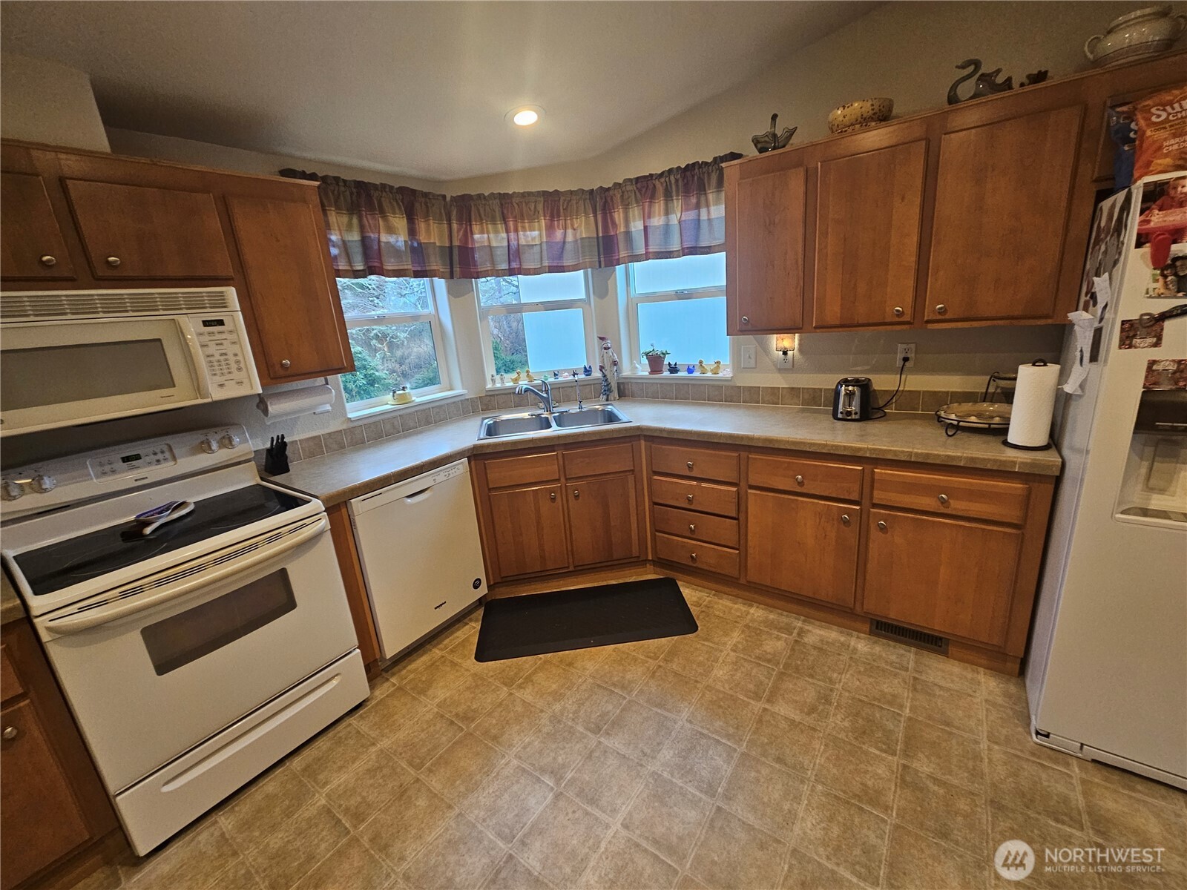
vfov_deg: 89.9
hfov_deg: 106.2
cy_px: 445
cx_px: 594
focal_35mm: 13
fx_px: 446
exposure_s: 1/60
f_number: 2.2
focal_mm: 2.2
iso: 200
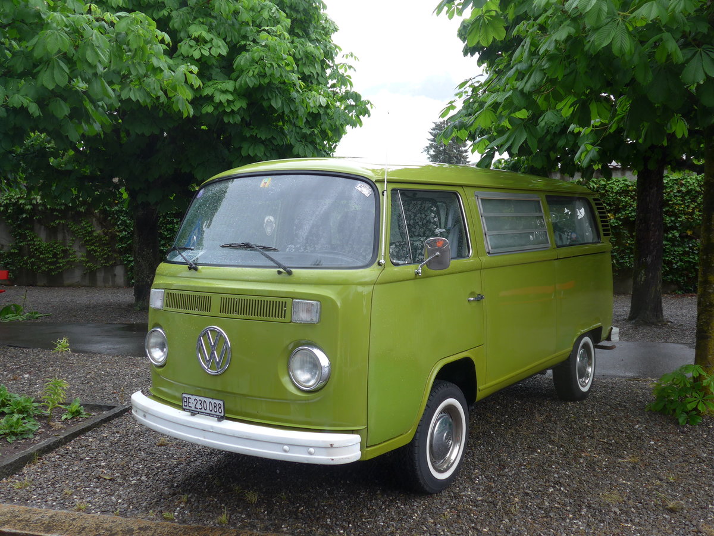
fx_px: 743
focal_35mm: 36
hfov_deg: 51.4
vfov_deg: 39.7
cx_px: 357
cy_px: 268
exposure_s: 1/125
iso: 80
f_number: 2.8
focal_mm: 7.5
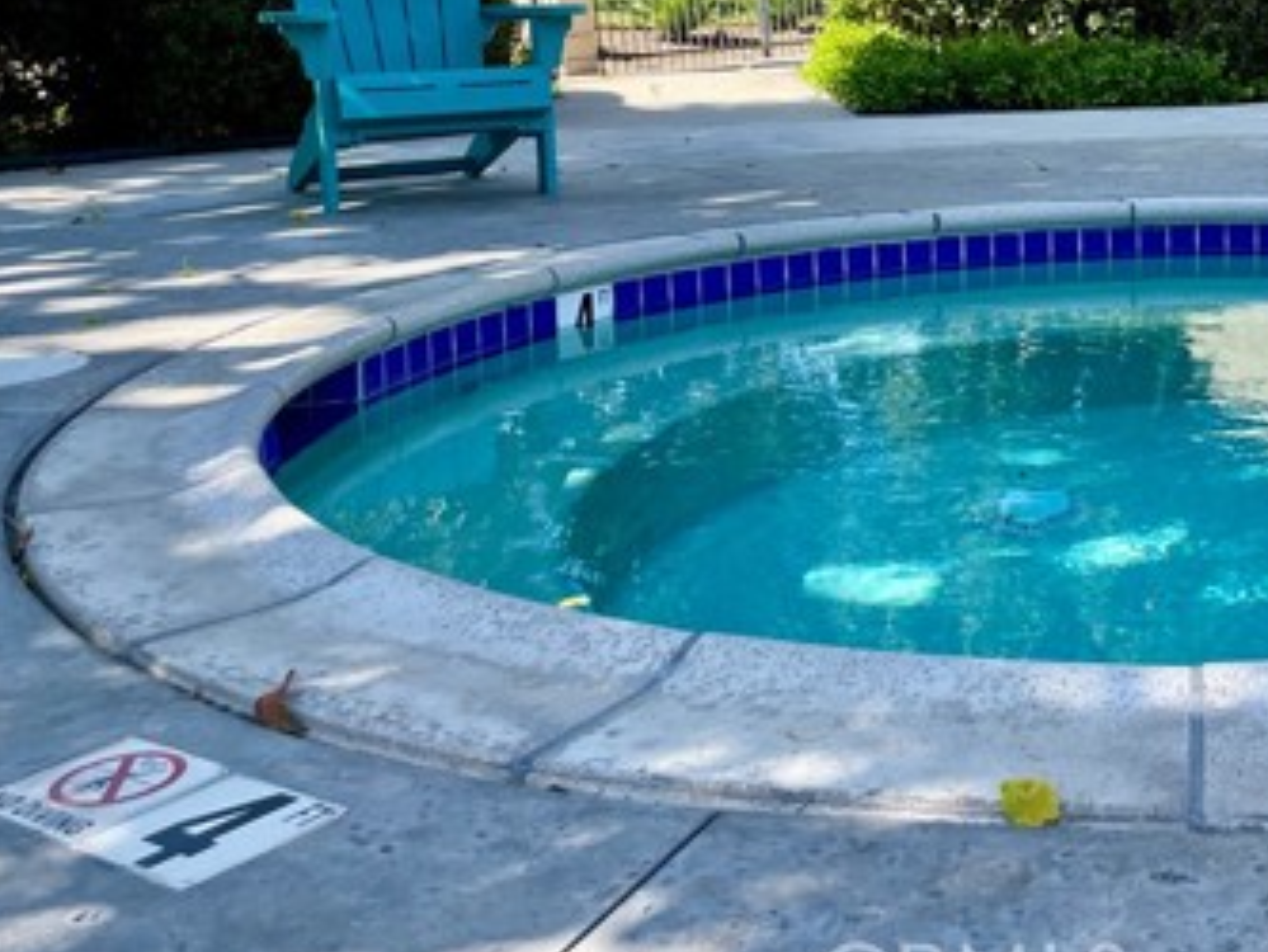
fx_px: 1832
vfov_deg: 28.2
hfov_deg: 35.3
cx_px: 1203
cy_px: 118
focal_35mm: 50
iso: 32
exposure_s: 1/1289
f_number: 1.6
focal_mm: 4.2
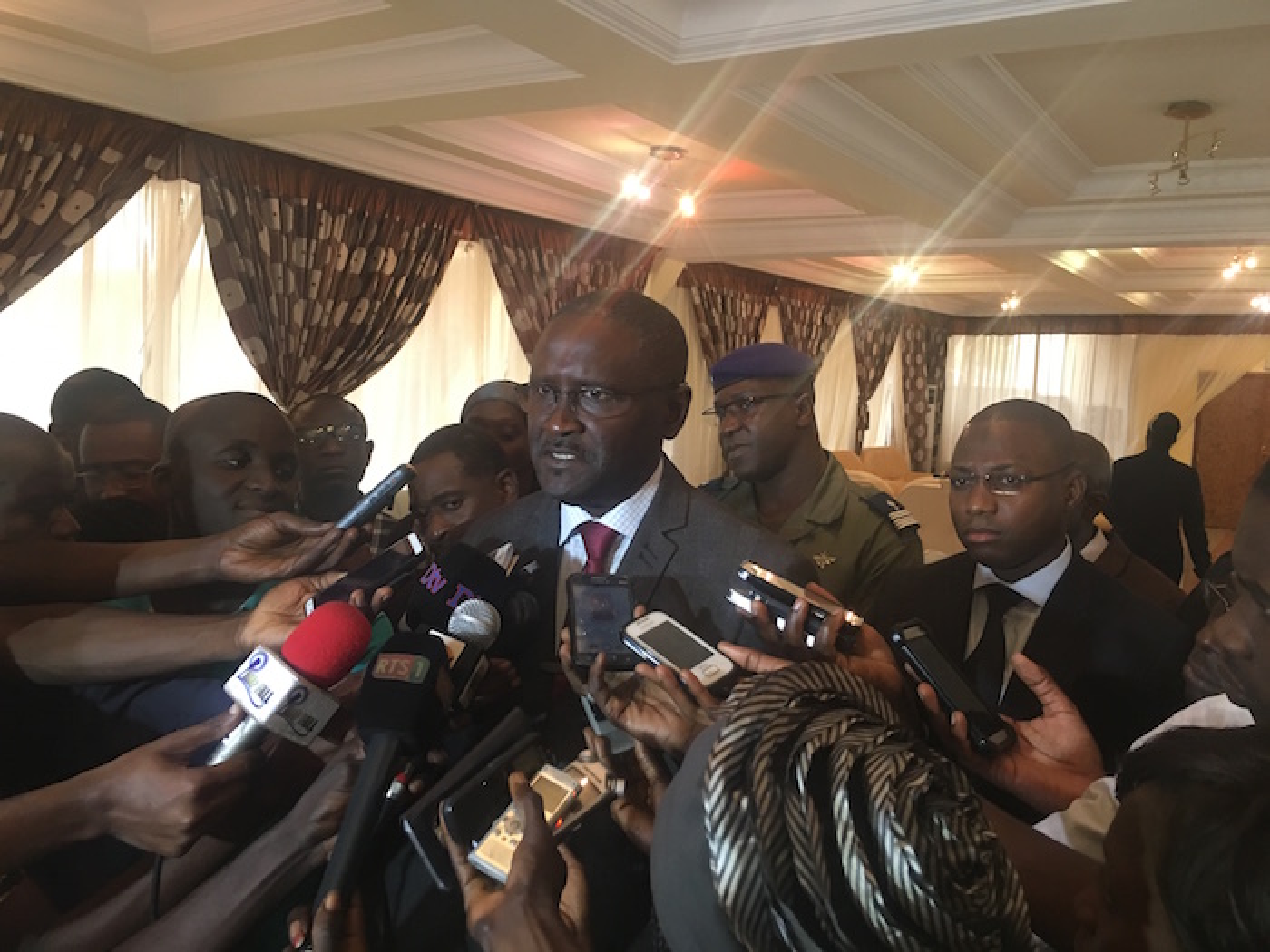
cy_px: 476
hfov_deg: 61.7
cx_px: 635
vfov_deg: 48.2
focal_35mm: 29
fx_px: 1064
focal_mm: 4.15
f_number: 2.2
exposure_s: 1/17
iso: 100
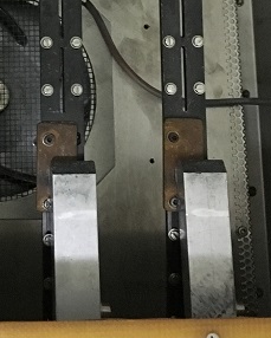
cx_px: -4
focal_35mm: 88
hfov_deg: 17.1
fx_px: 882
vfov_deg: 20.8
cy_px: -26
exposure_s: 1/17
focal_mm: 4.15
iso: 320
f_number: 2.2
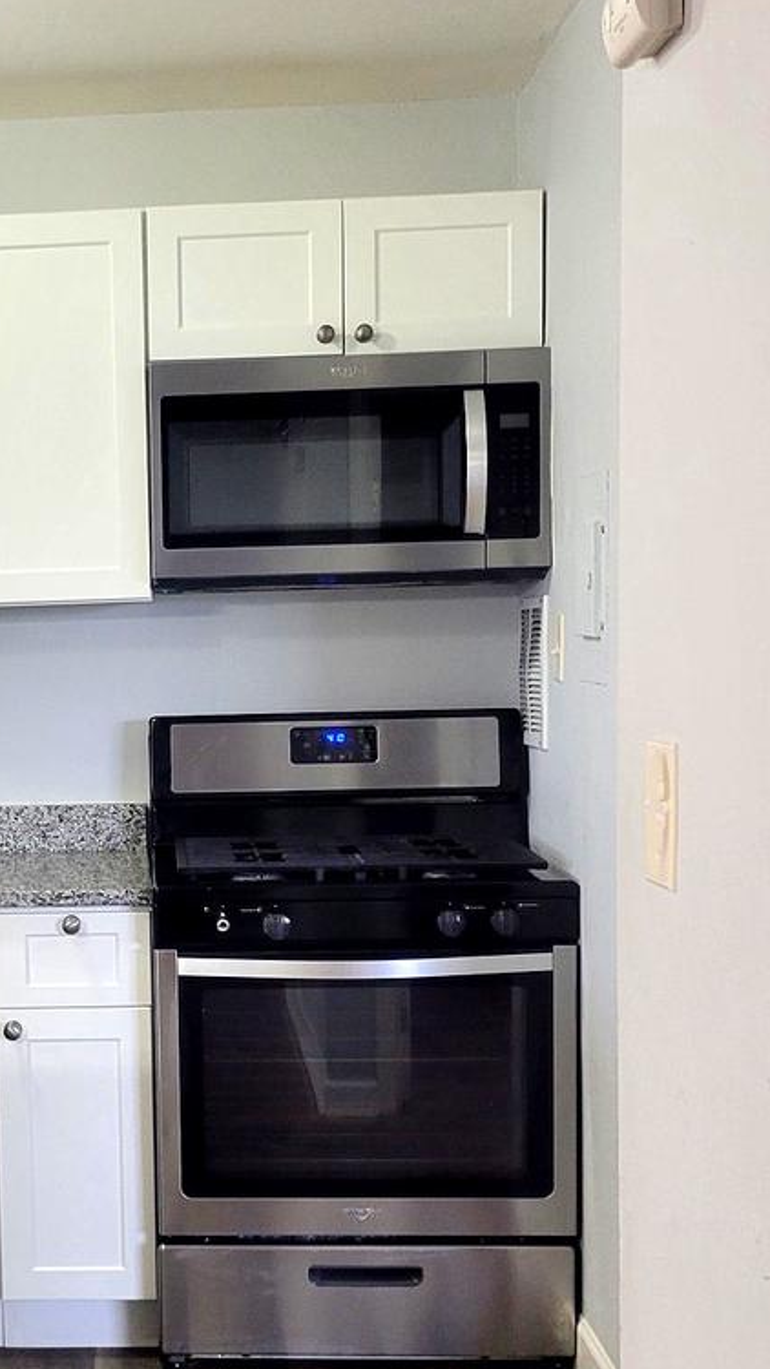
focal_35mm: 58
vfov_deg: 35.9
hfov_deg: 19.9
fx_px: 2105
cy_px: 829
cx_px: -47
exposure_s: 1/60
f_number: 1.8
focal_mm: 5.4
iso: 200
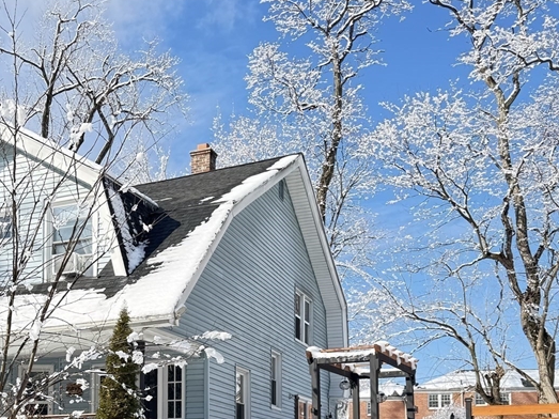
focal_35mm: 47
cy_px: 399
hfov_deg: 40.0
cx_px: 190
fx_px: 759
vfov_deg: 29.3
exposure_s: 1/1215
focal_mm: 6.76
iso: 80
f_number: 1.78
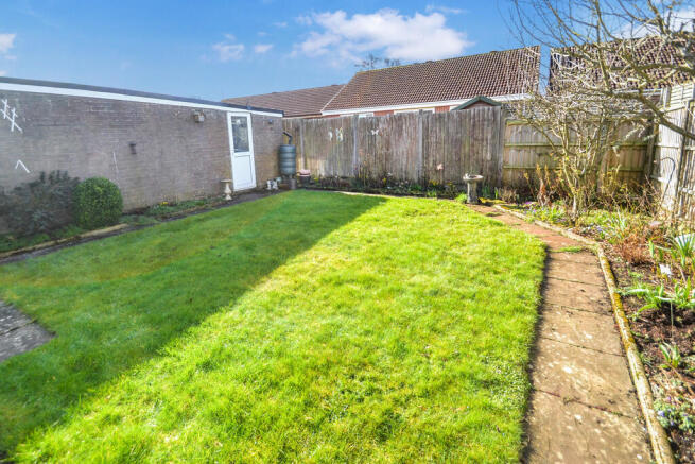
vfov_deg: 77.4
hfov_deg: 100.4
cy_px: 232
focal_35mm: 15
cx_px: 348
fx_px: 290
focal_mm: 10
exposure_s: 1/200
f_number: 5
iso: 100
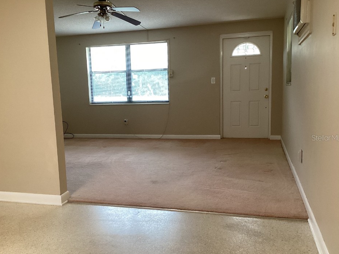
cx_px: 160
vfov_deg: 41.7
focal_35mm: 34
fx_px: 333
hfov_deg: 53.9
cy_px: 138
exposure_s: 1/60
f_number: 2.4
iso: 200
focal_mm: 3.3
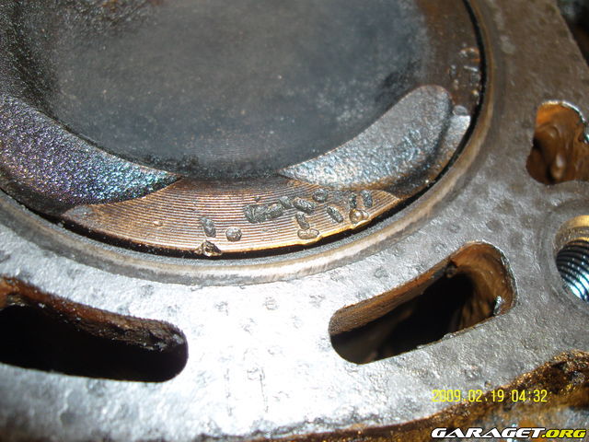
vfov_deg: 38.7
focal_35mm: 37
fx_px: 630
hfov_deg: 50.1
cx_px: 294
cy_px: 221
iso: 80
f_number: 2.8
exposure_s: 1/40
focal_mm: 6.2
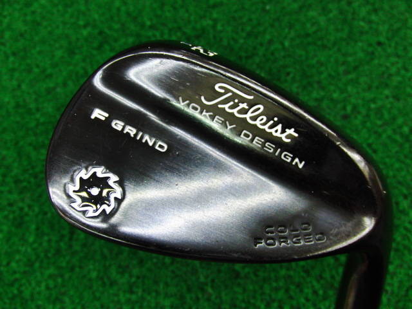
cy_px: 154
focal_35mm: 37
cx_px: 206
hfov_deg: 50.1
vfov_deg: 38.7
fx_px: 440
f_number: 3.6
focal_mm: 6.42
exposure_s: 1/80
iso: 320
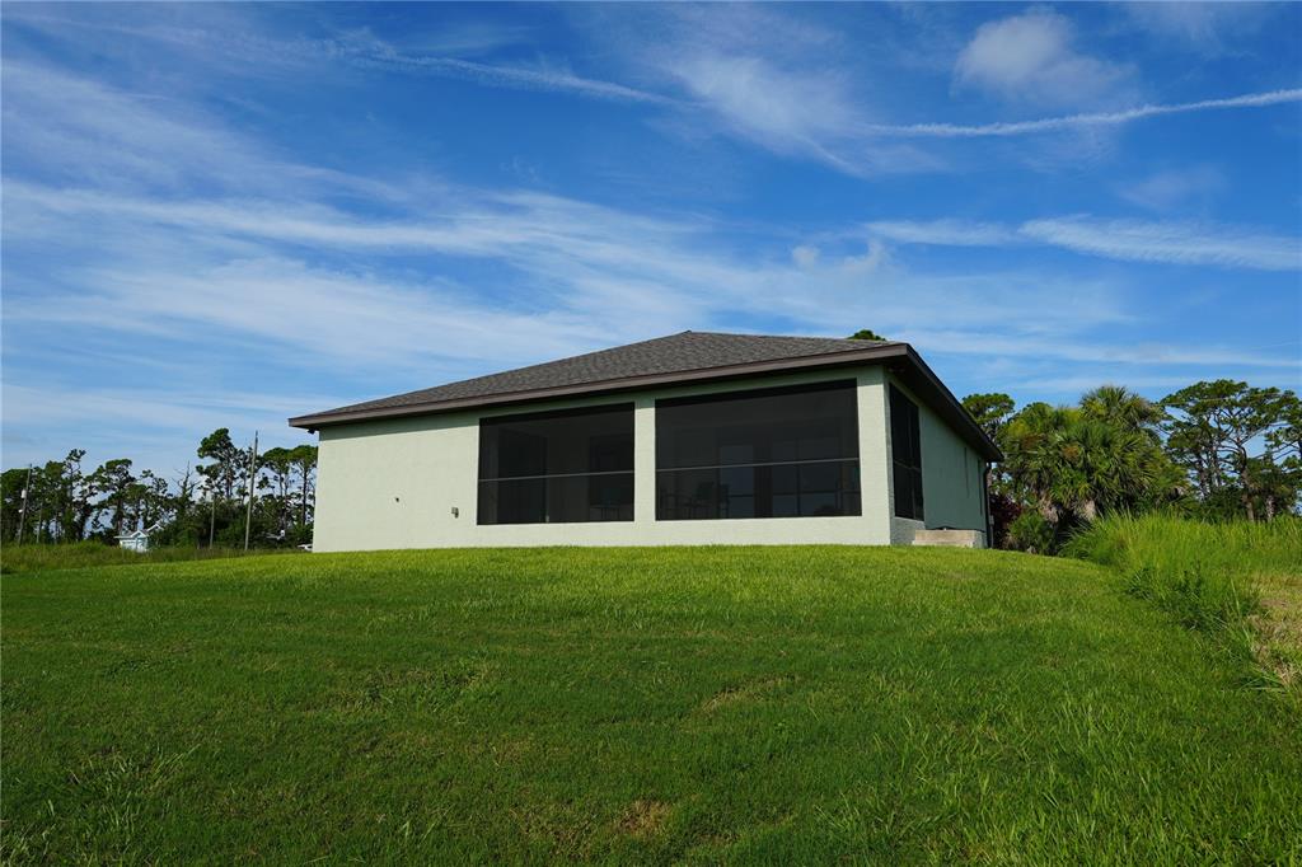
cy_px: 434
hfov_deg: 78.6
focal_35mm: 22
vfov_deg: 57.2
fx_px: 795
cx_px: 651
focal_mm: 14.7
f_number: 5
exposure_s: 1/1000
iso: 100
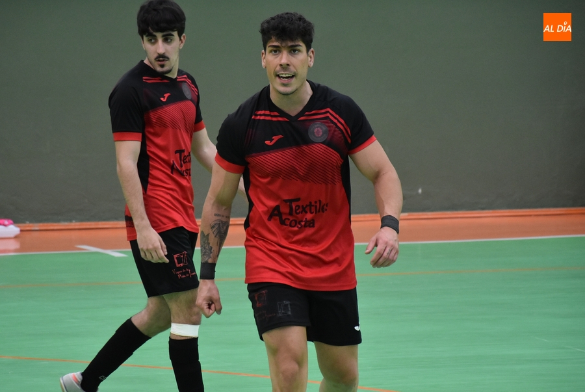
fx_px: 3417
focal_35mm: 210
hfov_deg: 9.8
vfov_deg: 6.6
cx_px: 292
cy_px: 196
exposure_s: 1/500
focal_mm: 140
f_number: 5.6
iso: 1800
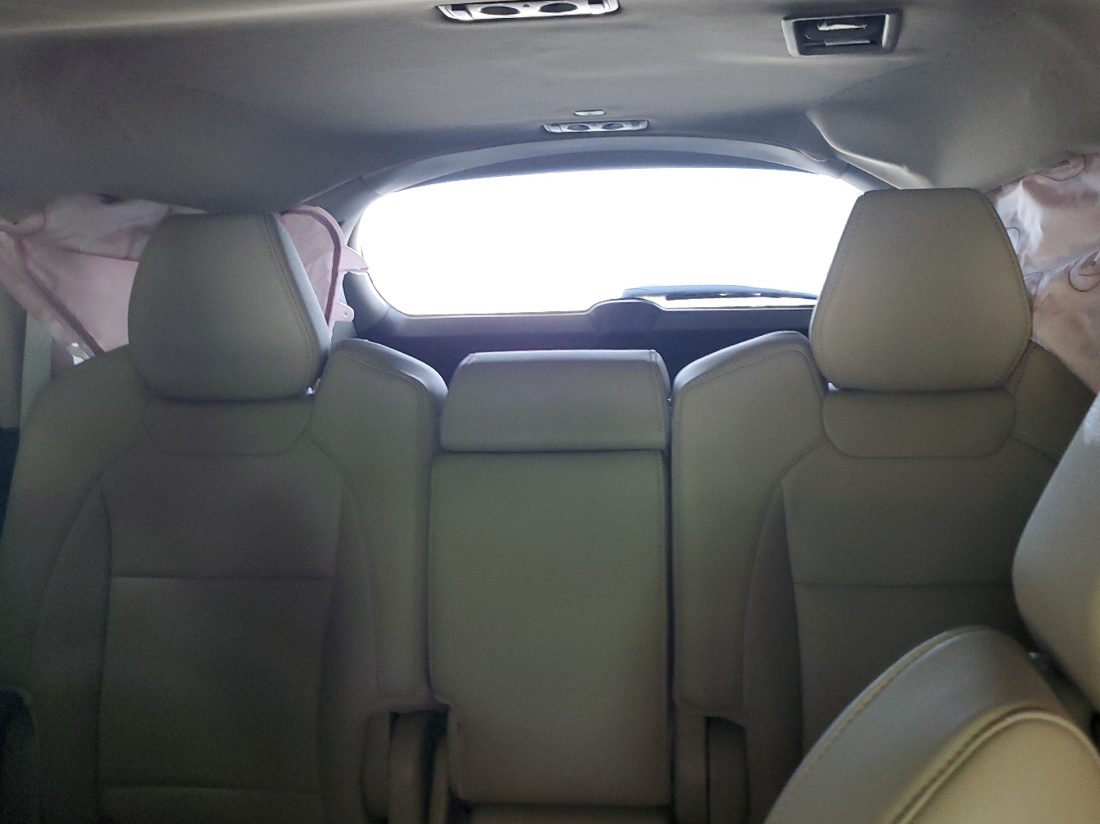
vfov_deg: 45.2
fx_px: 985
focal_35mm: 31
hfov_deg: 58.3
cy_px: 486
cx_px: 589
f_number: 1.5
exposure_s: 1/60.2
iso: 285
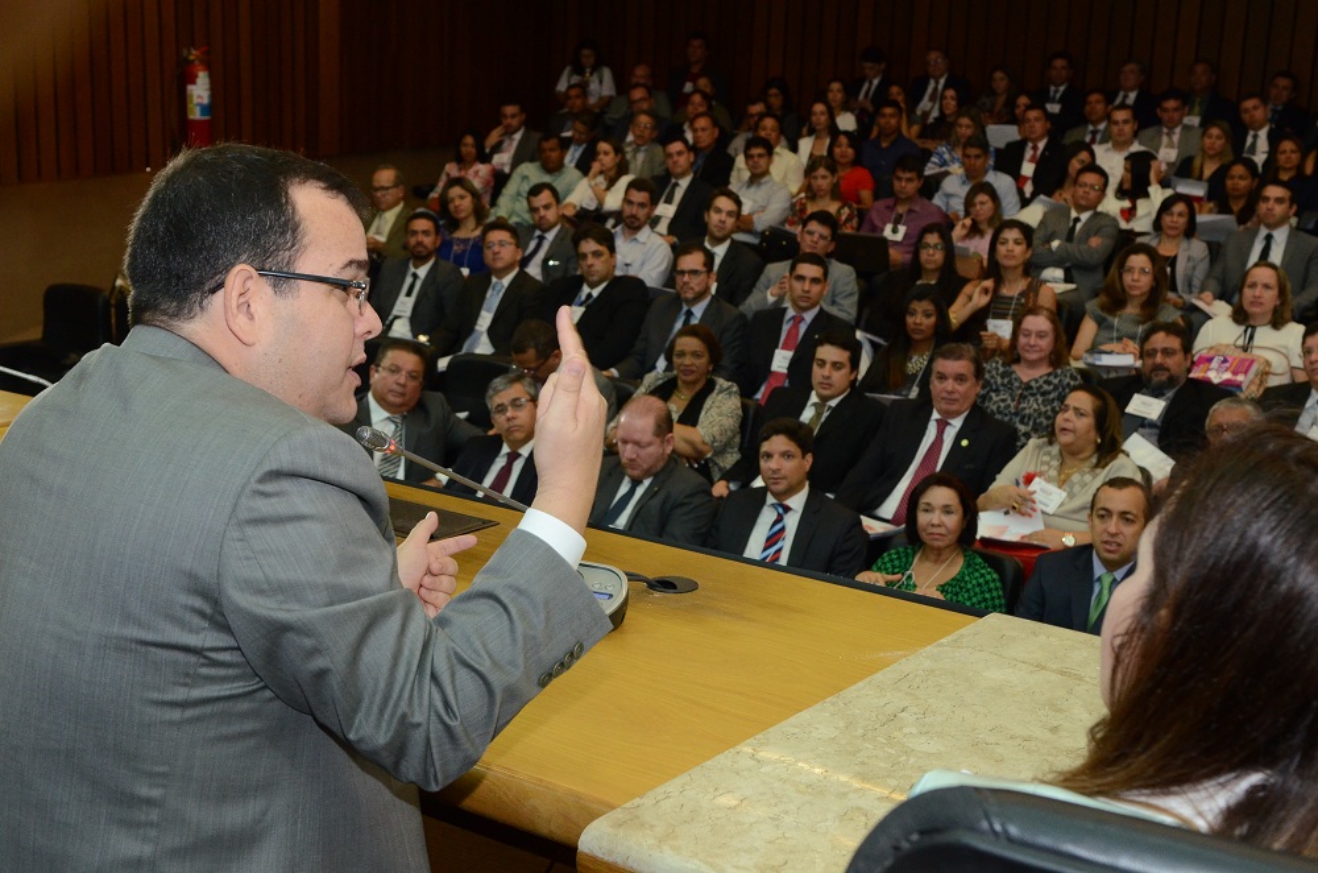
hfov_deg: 39.0
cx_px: 659
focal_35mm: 51
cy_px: 436
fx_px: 1863
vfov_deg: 26.4
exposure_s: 1/60
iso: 2000
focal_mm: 34
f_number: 5.6
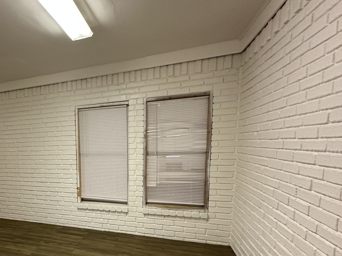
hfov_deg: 64.3
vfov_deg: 55.4
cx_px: 61
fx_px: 237
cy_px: 174
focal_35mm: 24
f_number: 2.2
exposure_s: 1/60
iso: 400
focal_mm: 2.22
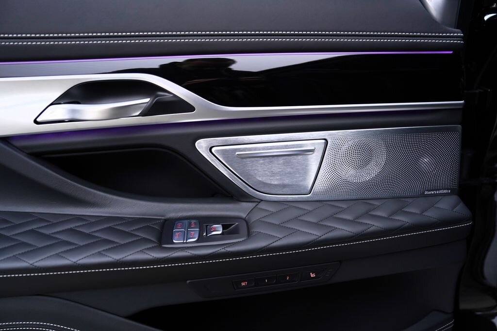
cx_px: 248
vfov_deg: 53.1
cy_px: 166
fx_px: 331
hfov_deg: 73.7
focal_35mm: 24
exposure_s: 1/30
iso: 250
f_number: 2.8
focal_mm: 24
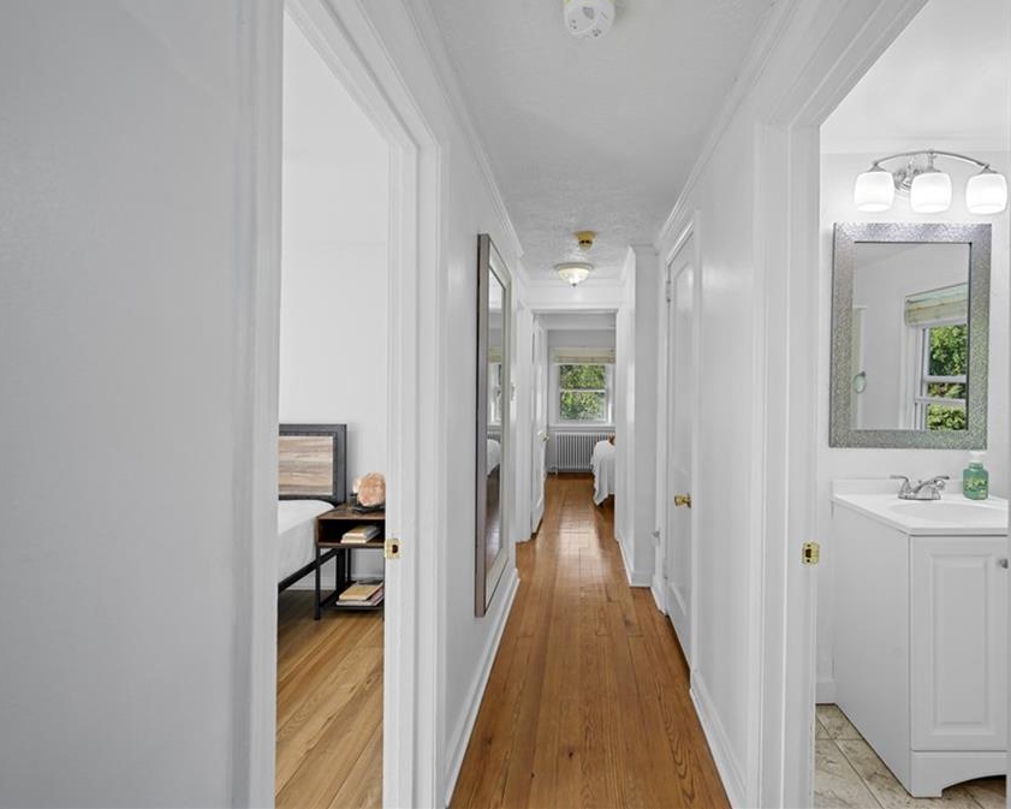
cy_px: 400
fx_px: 479
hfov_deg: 92.5
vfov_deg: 80.4
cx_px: 578
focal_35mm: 16
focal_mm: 14
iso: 400
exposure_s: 1/20
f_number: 8
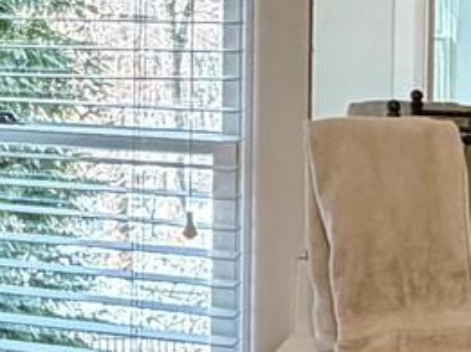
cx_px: -76
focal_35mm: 110
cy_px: -9
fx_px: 1495
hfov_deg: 17.2
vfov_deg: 13.2
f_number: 2.2
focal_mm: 2.22
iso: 200
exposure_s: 1/120
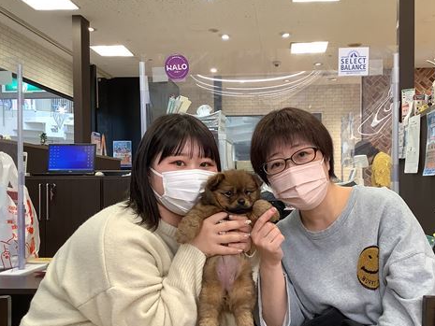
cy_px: 191
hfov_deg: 46.7
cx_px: 248
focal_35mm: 40
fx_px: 503
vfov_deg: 35.9
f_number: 2.4
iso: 80
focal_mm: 3.3
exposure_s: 1/60
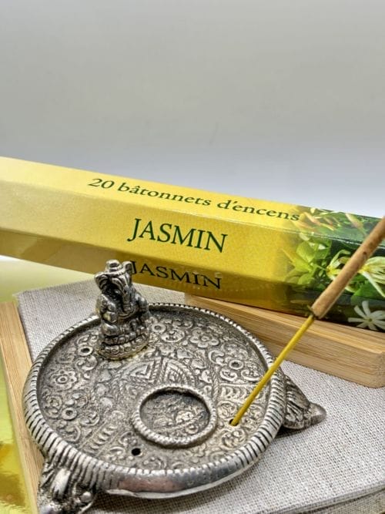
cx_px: 192
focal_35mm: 52
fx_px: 771
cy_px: 257
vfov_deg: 36.8
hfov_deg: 28.0
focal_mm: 5.96
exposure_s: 1/50
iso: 32
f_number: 1.6
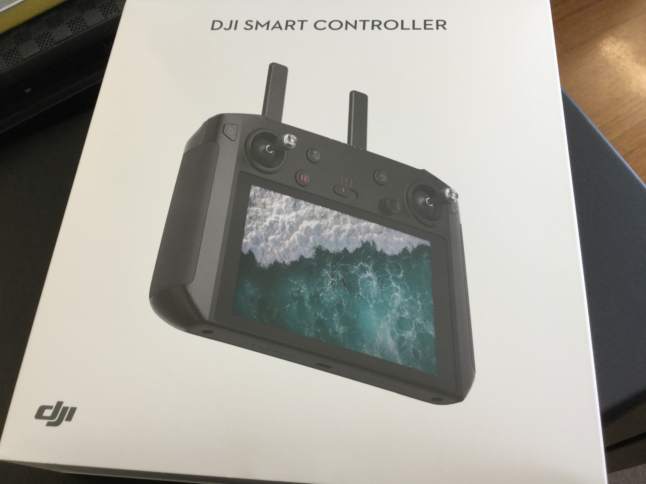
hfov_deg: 58.4
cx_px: 323
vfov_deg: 45.4
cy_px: 242
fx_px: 579
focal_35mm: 31
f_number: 2.4
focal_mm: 3.3
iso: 25
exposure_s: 1/40
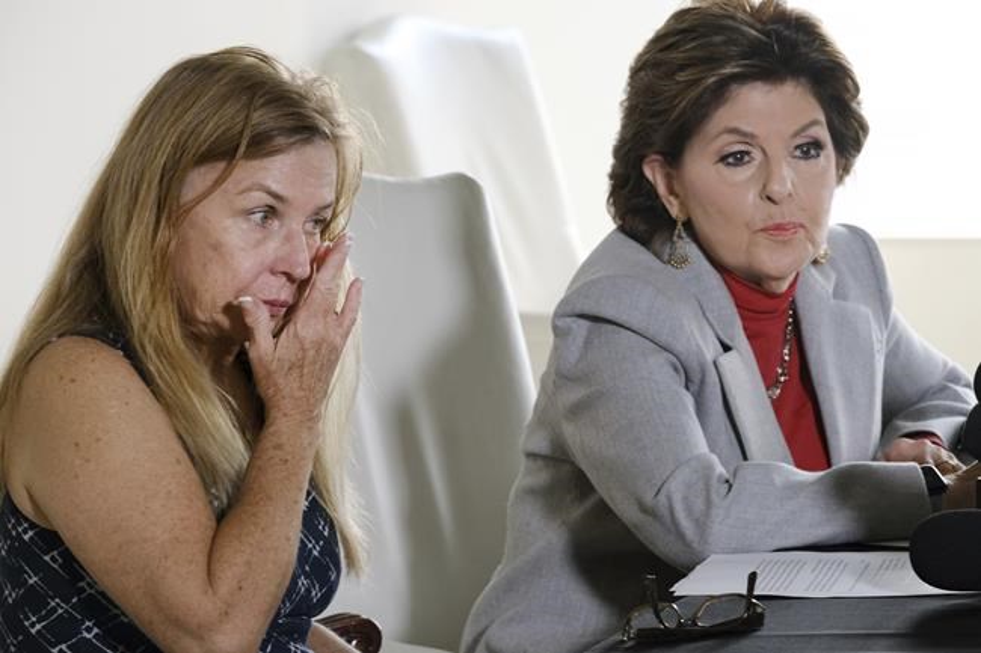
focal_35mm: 202
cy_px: 326
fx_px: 5503
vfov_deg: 6.8
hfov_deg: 10.2
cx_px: 490
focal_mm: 134.4
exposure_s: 1/170
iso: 2500
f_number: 8
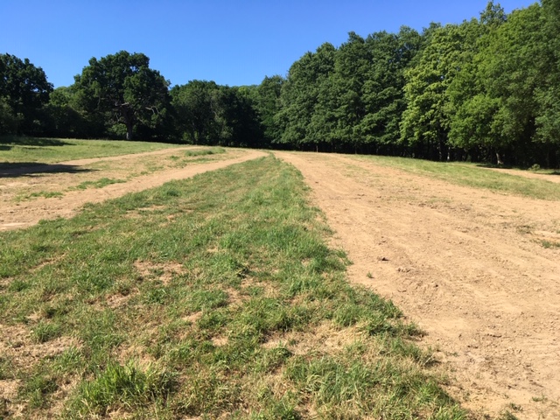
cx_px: 280
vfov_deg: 48.2
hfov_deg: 61.7
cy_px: 210
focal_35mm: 29
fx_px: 469
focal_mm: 4.15
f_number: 2.2
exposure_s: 1/974
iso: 25
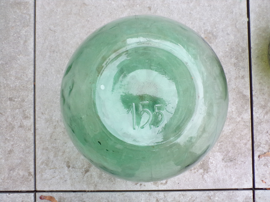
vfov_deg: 38.7
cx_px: 135
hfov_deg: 50.1
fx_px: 289
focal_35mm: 37
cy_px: 101
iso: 200
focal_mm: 6.6
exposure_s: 1/26
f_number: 3.3
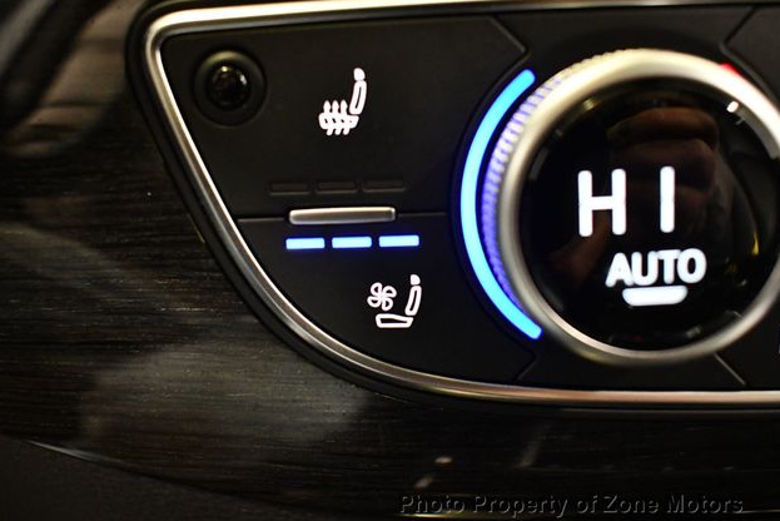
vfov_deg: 36.0
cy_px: 259
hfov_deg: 51.9
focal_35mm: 37
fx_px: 802
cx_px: 383
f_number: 3.5
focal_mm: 18
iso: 4500
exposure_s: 1/60
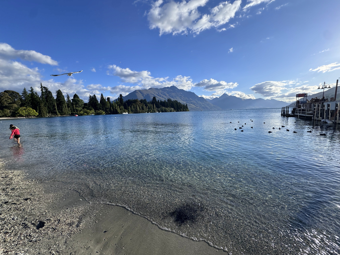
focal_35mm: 14
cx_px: 170
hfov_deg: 102.1
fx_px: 138
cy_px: 128
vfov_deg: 85.7
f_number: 2.2
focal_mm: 2.22
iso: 50
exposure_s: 1/1927
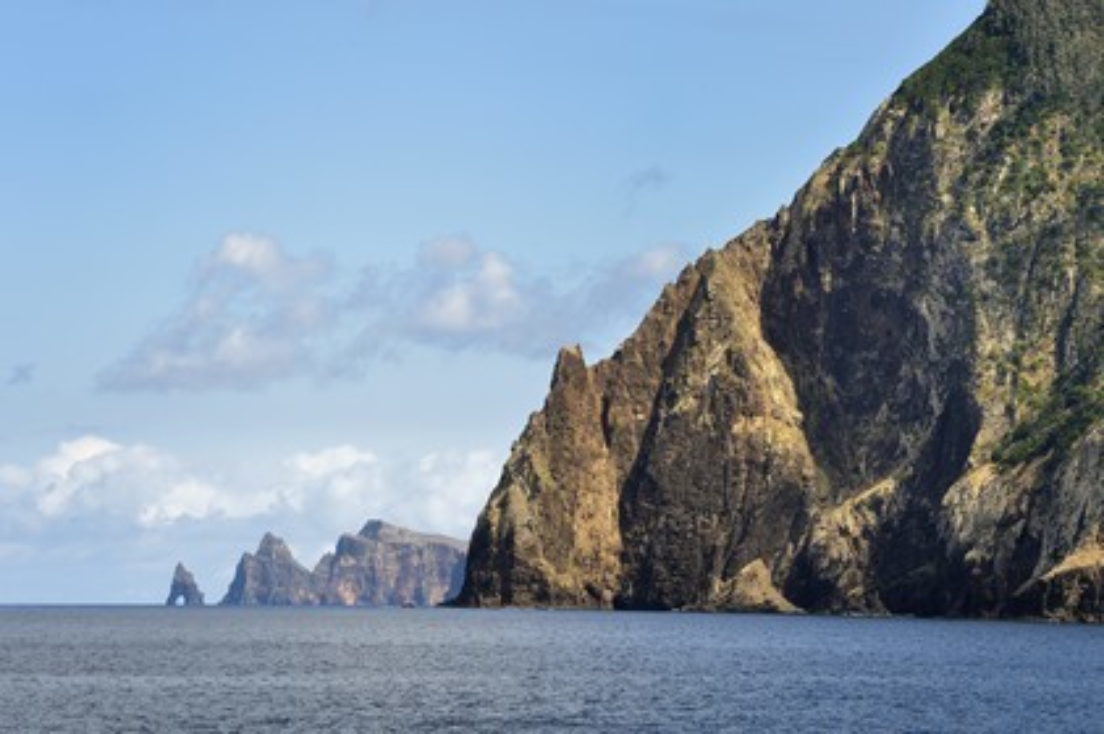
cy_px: 367
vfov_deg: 6.9
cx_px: 552
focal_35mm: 200
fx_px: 6128
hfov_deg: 10.3
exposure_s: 1/400
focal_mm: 200
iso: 200
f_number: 10
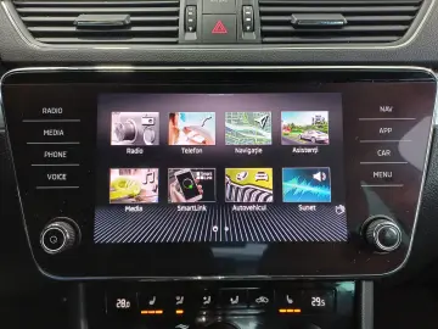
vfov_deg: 54.9
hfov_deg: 69.4
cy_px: 164
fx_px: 316
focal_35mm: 25
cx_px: 219
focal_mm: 4.65
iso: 200
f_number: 1.8
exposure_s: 1/50
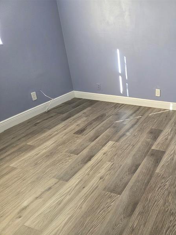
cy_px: 118
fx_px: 210
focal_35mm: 31
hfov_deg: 41.9
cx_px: 157
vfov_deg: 58.4
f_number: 1.8
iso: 200
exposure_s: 1/120
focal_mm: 5.4
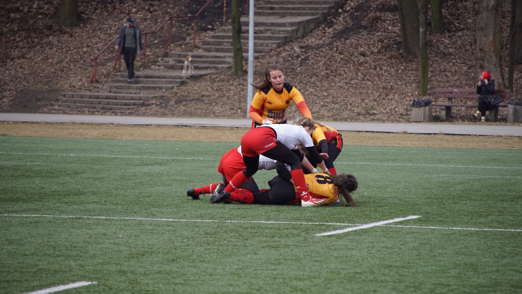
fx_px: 4359
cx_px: 261
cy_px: 158
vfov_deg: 3.9
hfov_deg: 6.9
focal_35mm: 315
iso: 200
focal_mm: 200
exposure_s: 1/320
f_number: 6.3
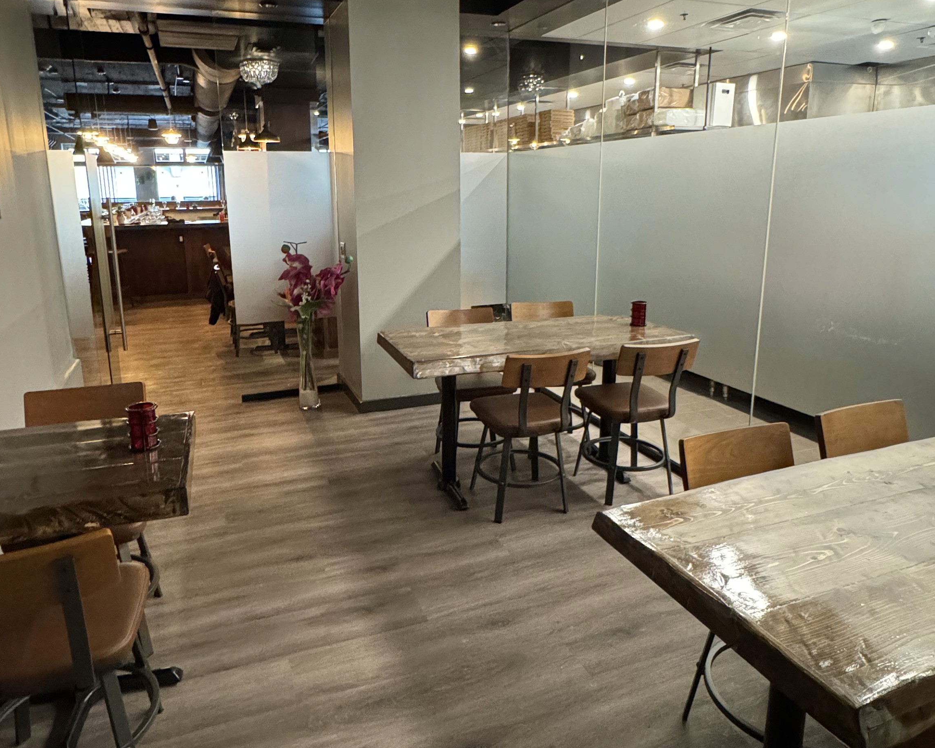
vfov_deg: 58.5
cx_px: 437
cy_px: 321
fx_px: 664
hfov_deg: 70.2
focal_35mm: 24
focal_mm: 2.22
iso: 1000
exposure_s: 1/60
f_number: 2.2
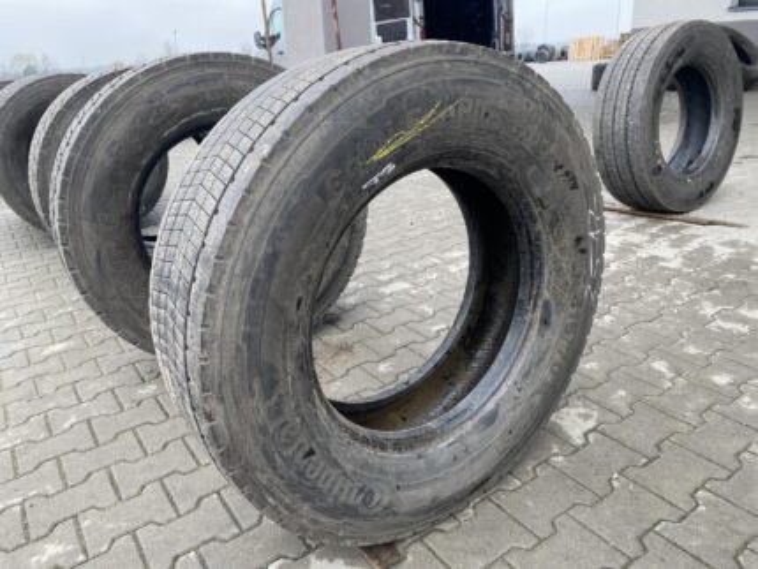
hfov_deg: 67.3
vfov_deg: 53.1
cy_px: 284
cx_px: 379
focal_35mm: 26
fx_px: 570
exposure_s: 1/225
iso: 32
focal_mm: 4.25
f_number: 1.8
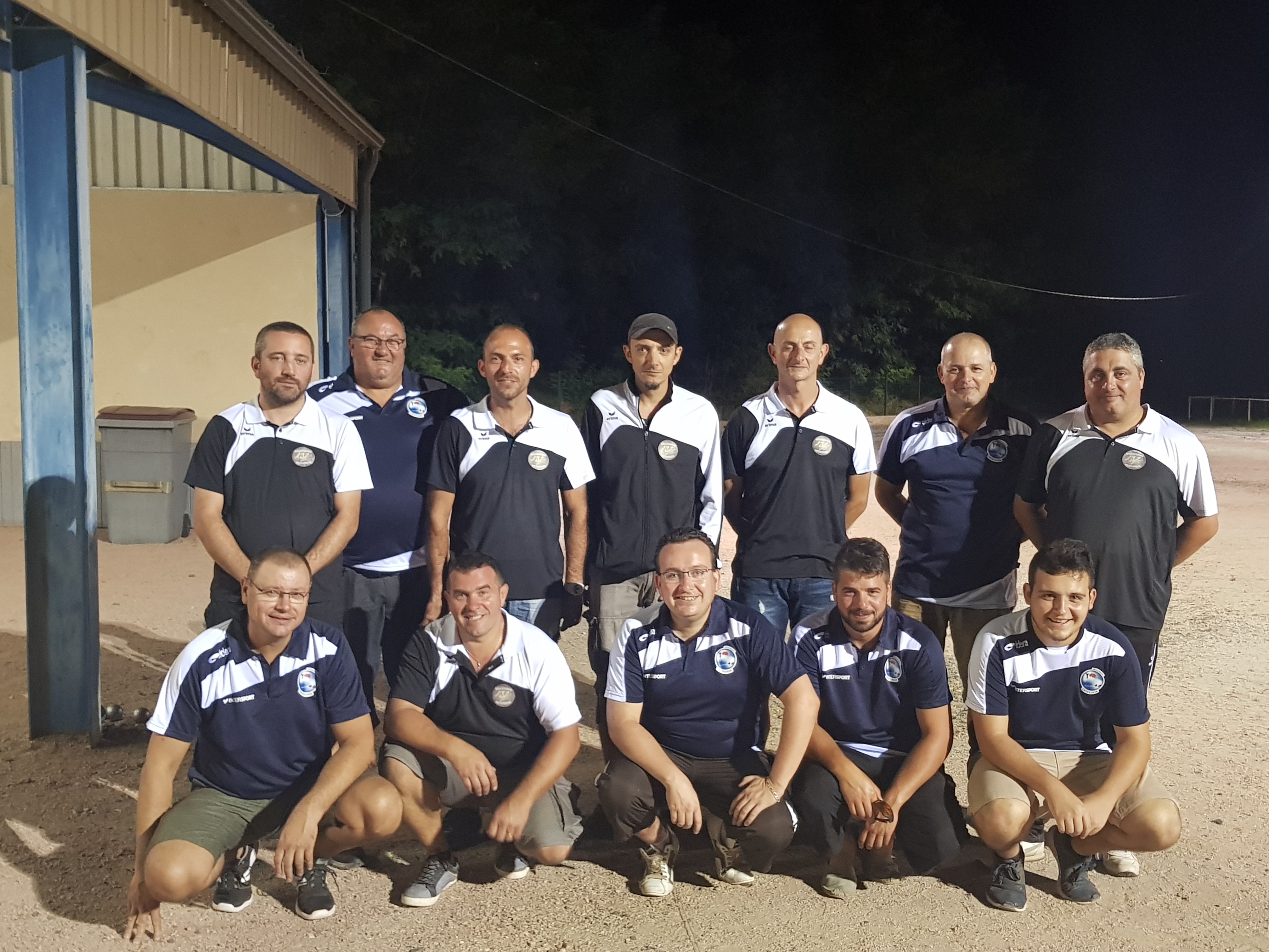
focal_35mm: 26
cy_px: 476
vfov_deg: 53.1
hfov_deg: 67.3
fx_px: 953
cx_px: 634
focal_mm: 4.2
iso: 200
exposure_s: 1/17
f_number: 1.7
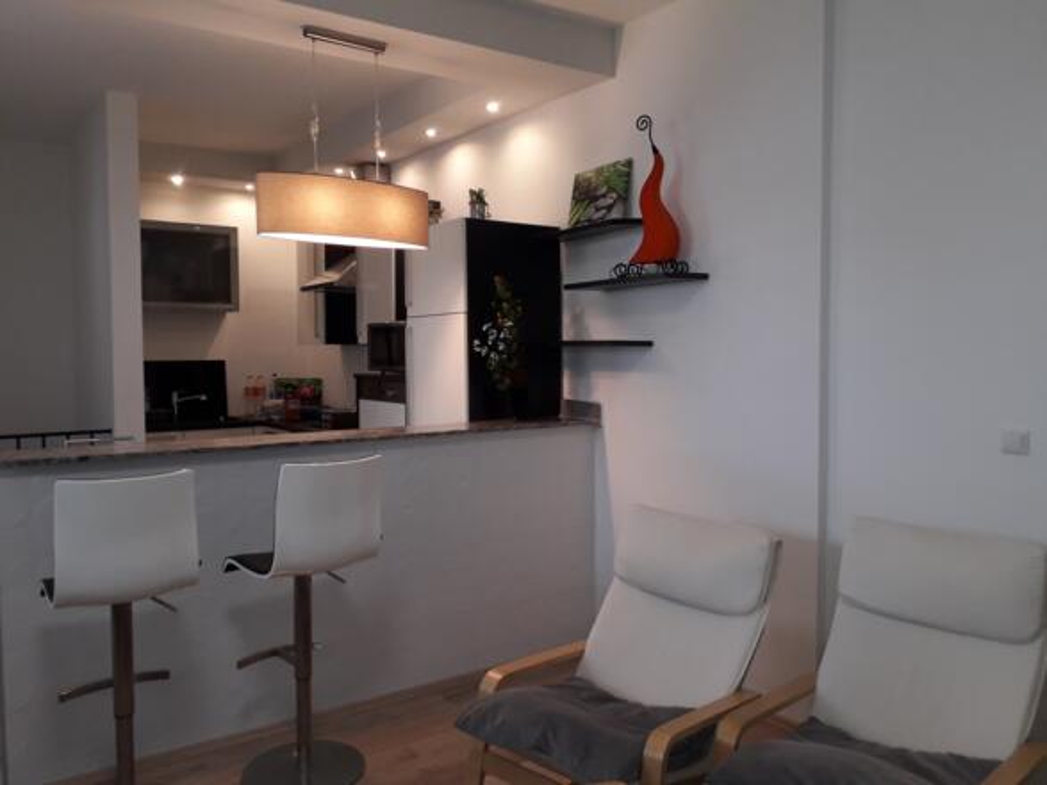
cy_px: 392
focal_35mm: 27
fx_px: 816
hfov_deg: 65.3
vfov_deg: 51.3
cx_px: 524
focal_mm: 3.6
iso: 80
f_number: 1.9
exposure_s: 1/50
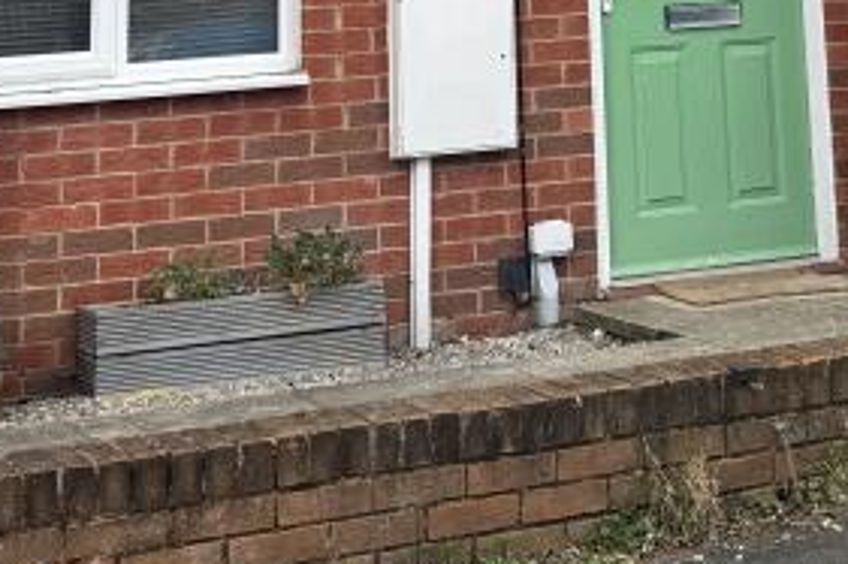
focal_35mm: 91
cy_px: -504
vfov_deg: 13.3
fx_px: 2142
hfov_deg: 22.2
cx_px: 631
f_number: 1.78
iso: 80
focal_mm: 6.76
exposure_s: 1/1042
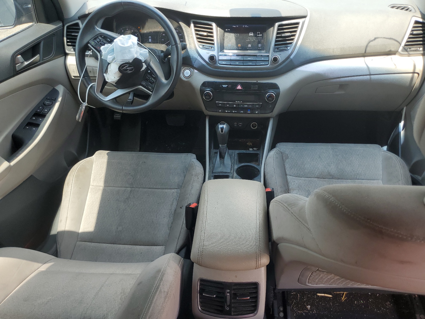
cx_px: 212
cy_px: 160
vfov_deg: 53.1
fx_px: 319
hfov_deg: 67.3
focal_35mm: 26
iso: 50
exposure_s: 1/227
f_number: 1.5
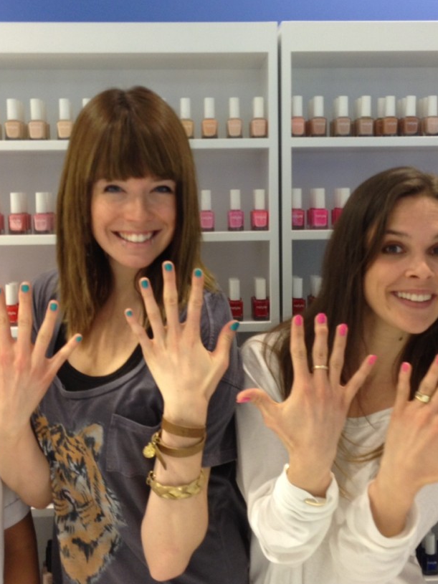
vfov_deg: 42.9
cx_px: 244
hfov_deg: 32.8
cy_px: 285
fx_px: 743
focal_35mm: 44
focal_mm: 4.28
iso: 80
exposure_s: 1/20
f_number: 2.4
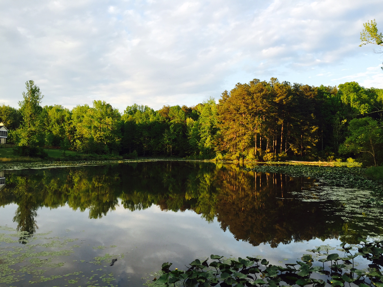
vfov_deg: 48.2
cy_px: 144
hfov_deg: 61.7
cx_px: 192
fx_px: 321
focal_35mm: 29
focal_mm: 4.15
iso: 32
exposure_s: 1/172
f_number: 2.2
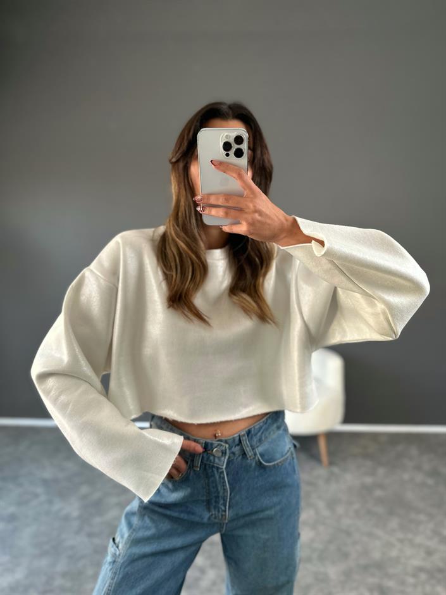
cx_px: 223
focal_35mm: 24
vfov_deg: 71.6
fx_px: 412
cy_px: 298
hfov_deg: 56.8
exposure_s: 1/121
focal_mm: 6.86
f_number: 1.78
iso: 160
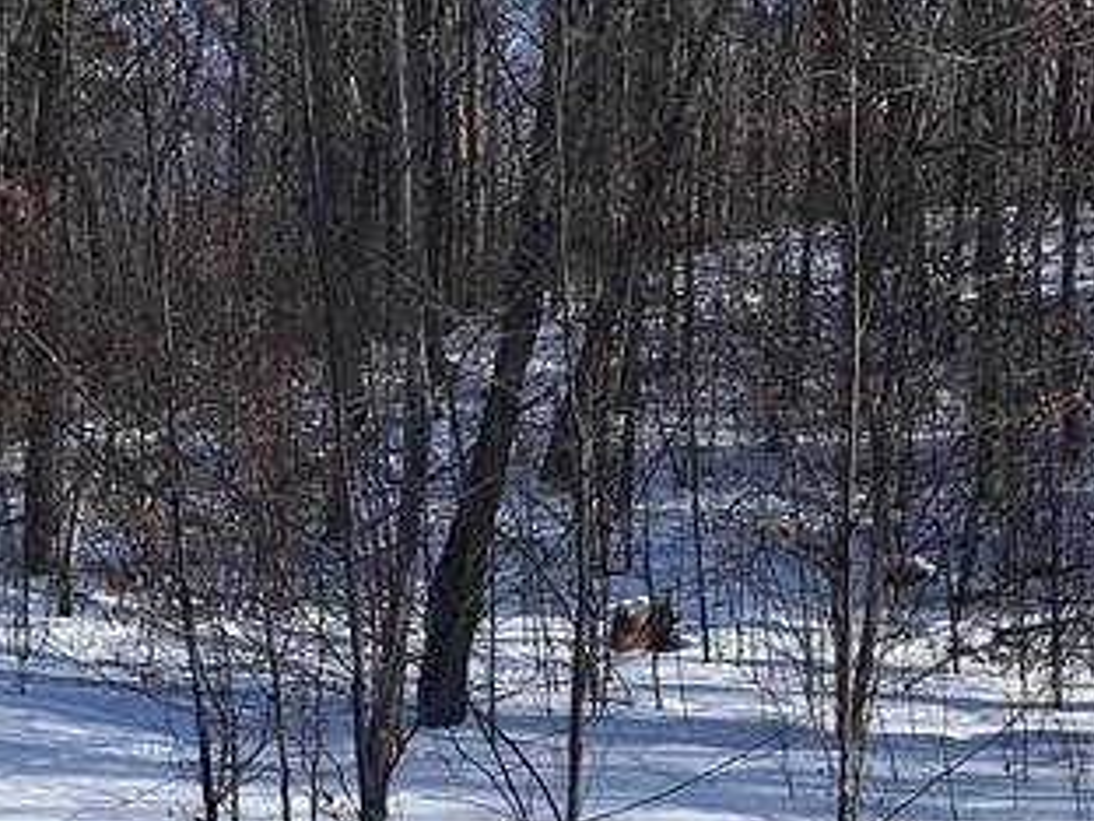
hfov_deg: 20.6
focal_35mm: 92
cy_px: 951
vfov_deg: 15.5
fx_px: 2908
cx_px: -7
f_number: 1.8
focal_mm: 3.99
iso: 20
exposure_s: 1/2227
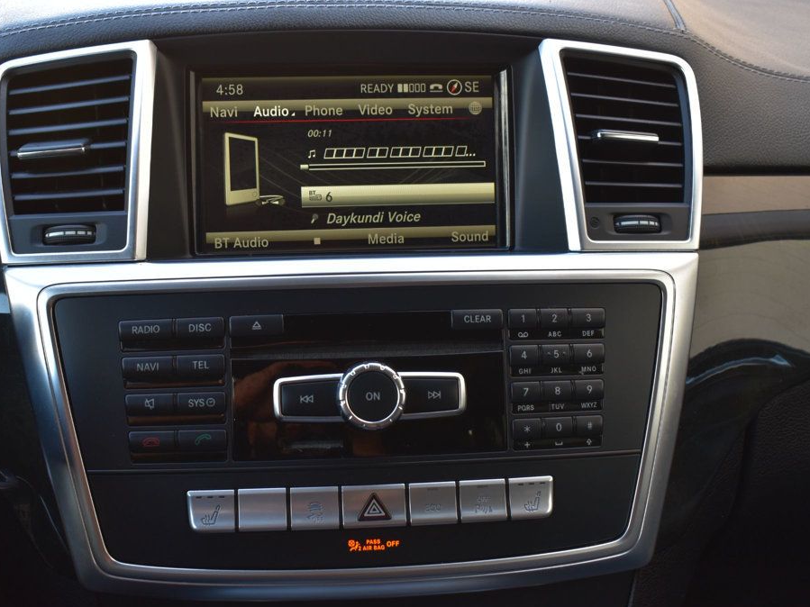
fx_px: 1076
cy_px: 306
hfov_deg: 41.2
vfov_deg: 31.5
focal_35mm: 46
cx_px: 369
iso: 400
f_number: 8
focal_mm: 28
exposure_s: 1/50
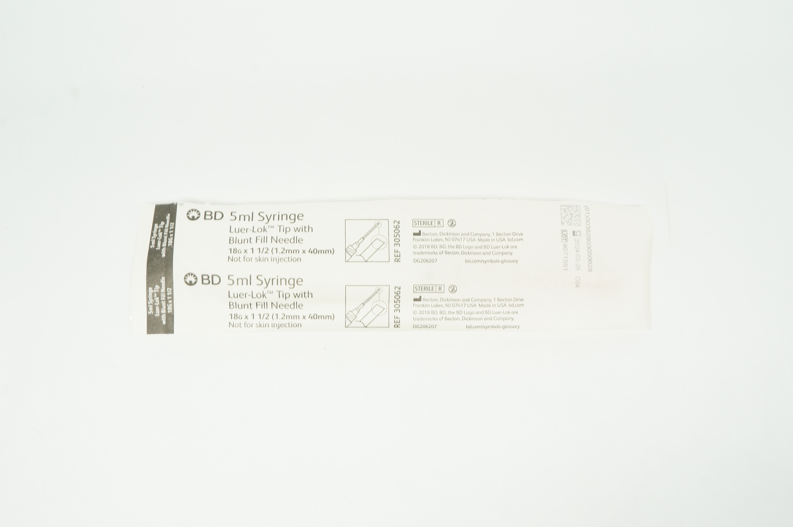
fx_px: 759
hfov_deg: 55.2
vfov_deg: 38.3
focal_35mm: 34
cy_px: 264
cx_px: 396
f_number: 11
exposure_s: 1/15
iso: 400
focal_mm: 23
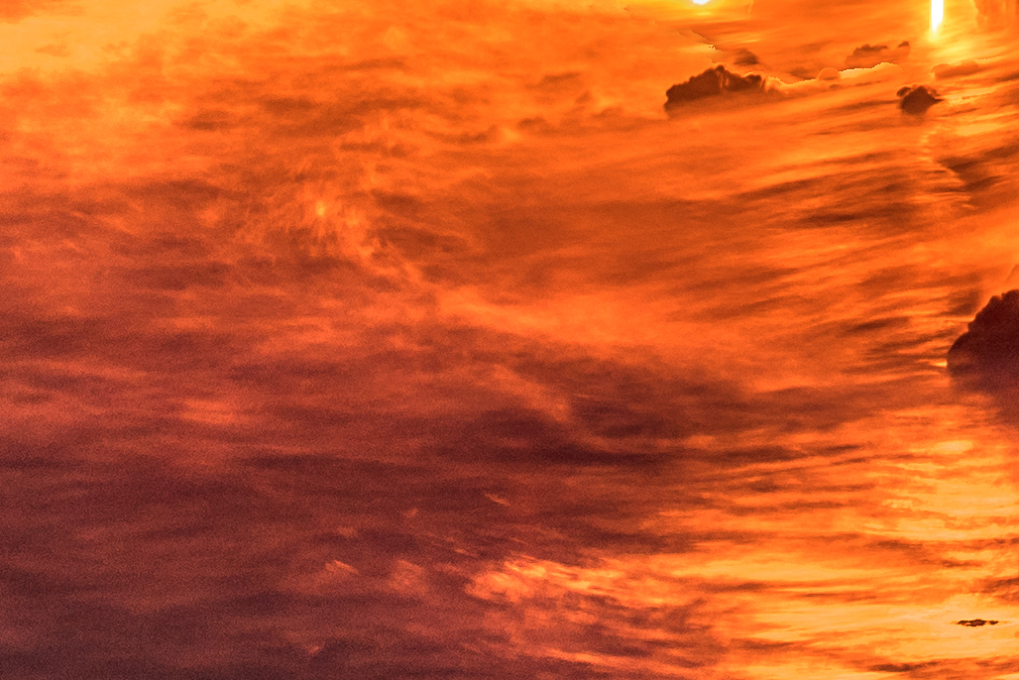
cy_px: -830
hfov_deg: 3.6
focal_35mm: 570
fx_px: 16138
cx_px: 1529
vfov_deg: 2.4
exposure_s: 8
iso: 100
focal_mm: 80
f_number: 2.8
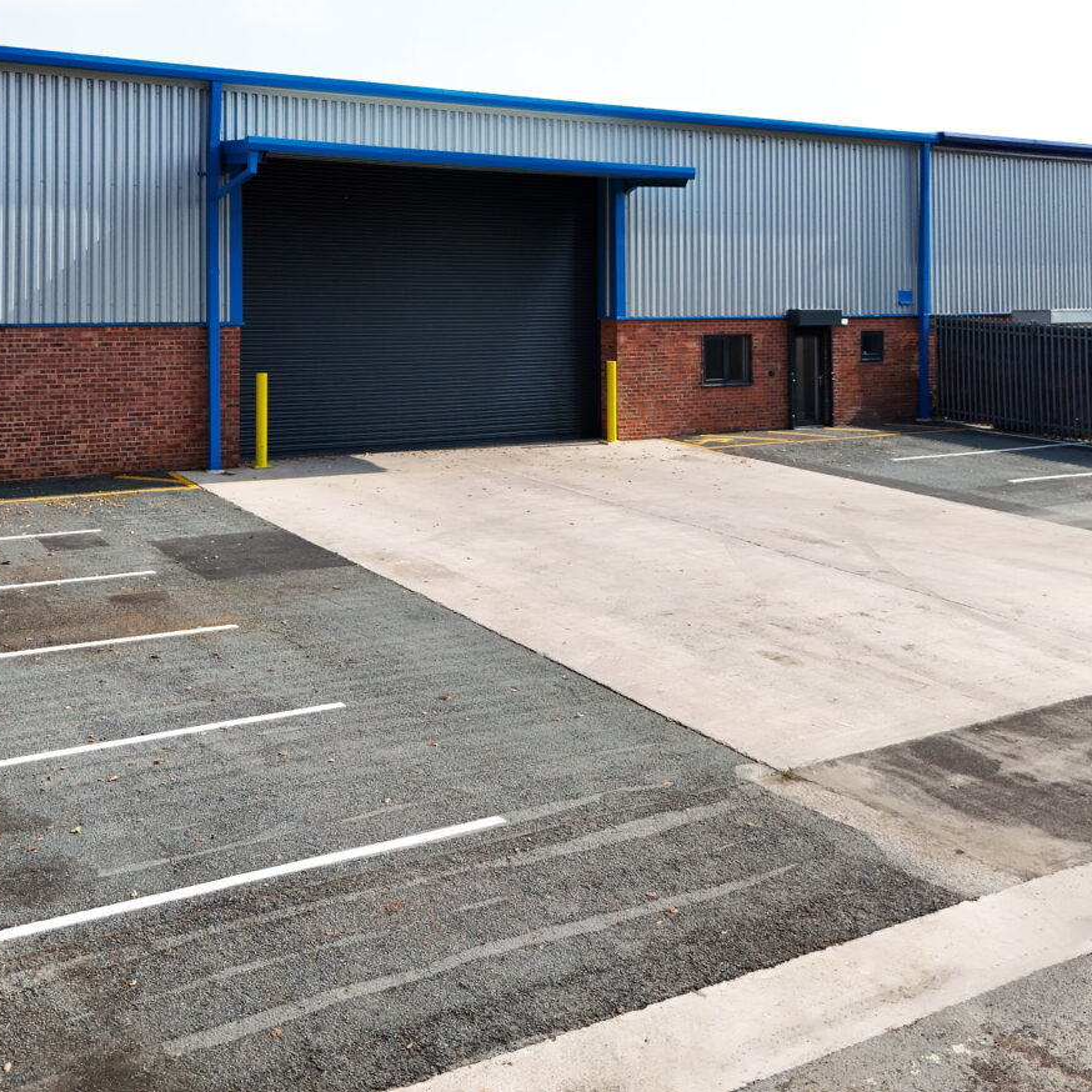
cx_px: 553
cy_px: 542
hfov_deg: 69.6
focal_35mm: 22
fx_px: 785
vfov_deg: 69.6
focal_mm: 17
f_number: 11
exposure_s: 1/30
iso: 1000
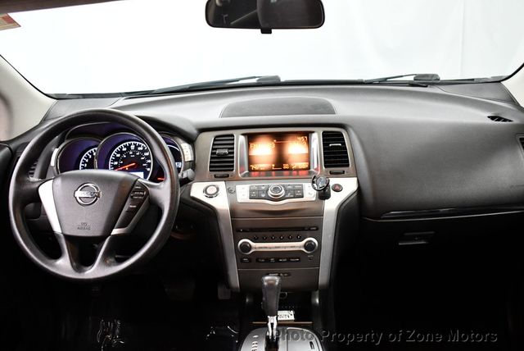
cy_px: 176
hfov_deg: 53.1
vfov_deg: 36.9
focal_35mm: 36
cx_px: 262
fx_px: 524
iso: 3200
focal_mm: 18
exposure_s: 1/100
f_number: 3.5
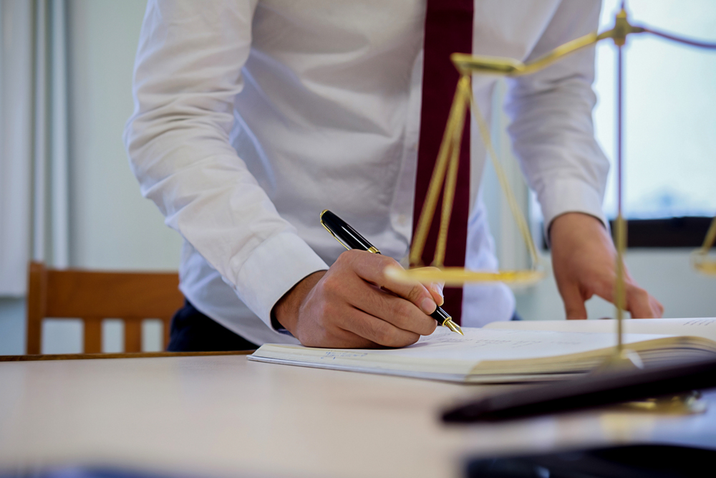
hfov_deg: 37.5
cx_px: 358
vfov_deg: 25.5
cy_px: 239
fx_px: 1054
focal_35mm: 53
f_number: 2.8
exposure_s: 1/125
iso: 500
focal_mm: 35
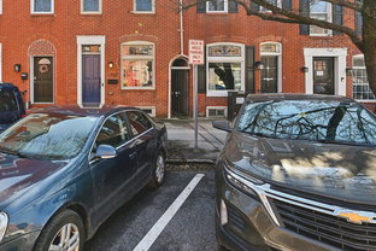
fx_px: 240
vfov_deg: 54.0
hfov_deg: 72.5
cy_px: 84
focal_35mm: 23
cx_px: 110
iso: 100
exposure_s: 1/40
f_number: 8
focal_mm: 14
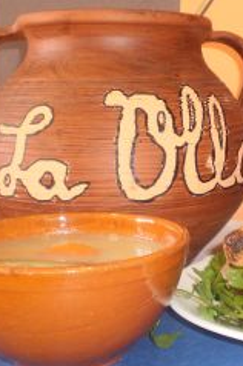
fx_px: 640
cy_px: 157
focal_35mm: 63
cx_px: 238
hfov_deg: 20.9
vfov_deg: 31.9
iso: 125
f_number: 3.1
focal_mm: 6.3
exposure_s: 1/30
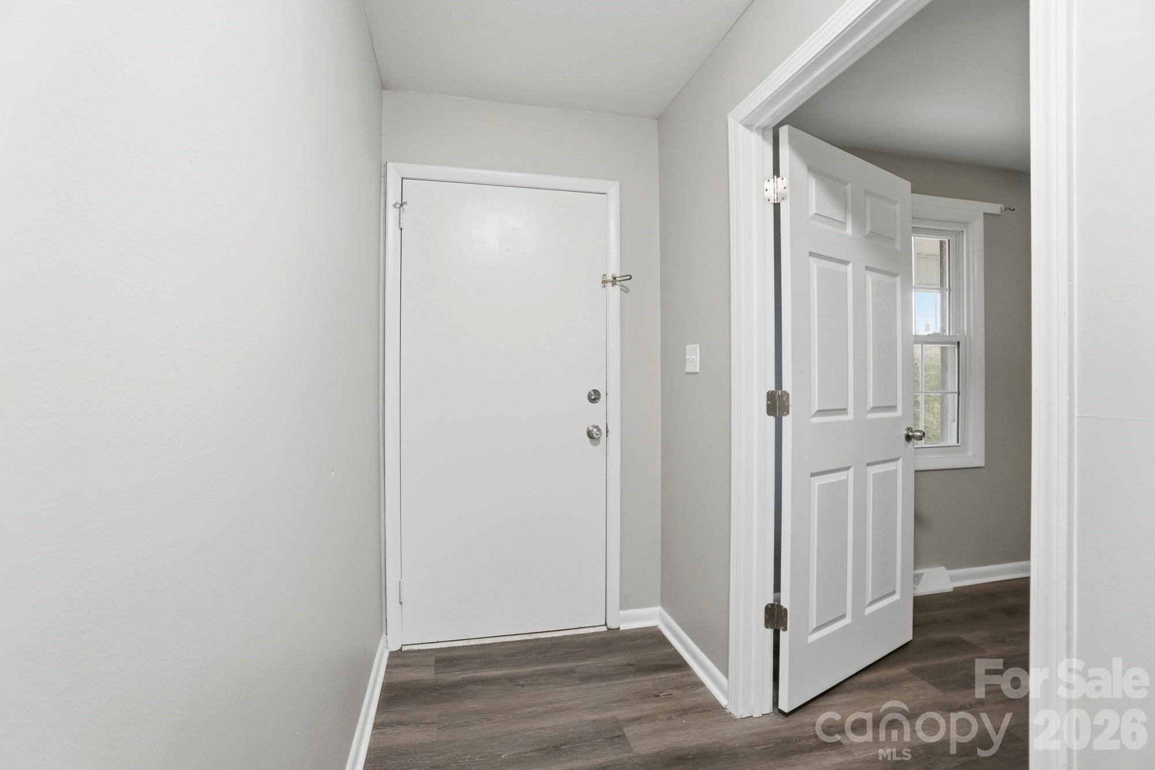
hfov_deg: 100.4
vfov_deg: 77.3
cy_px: 385
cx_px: 578
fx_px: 481
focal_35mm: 15
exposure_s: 1/160
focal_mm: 10
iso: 100
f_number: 4
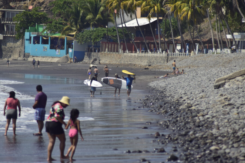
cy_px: 82
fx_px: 1888
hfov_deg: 7.4
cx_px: 122
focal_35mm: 278
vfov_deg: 5.0
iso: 100
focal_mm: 185
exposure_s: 1/2000
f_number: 4.5
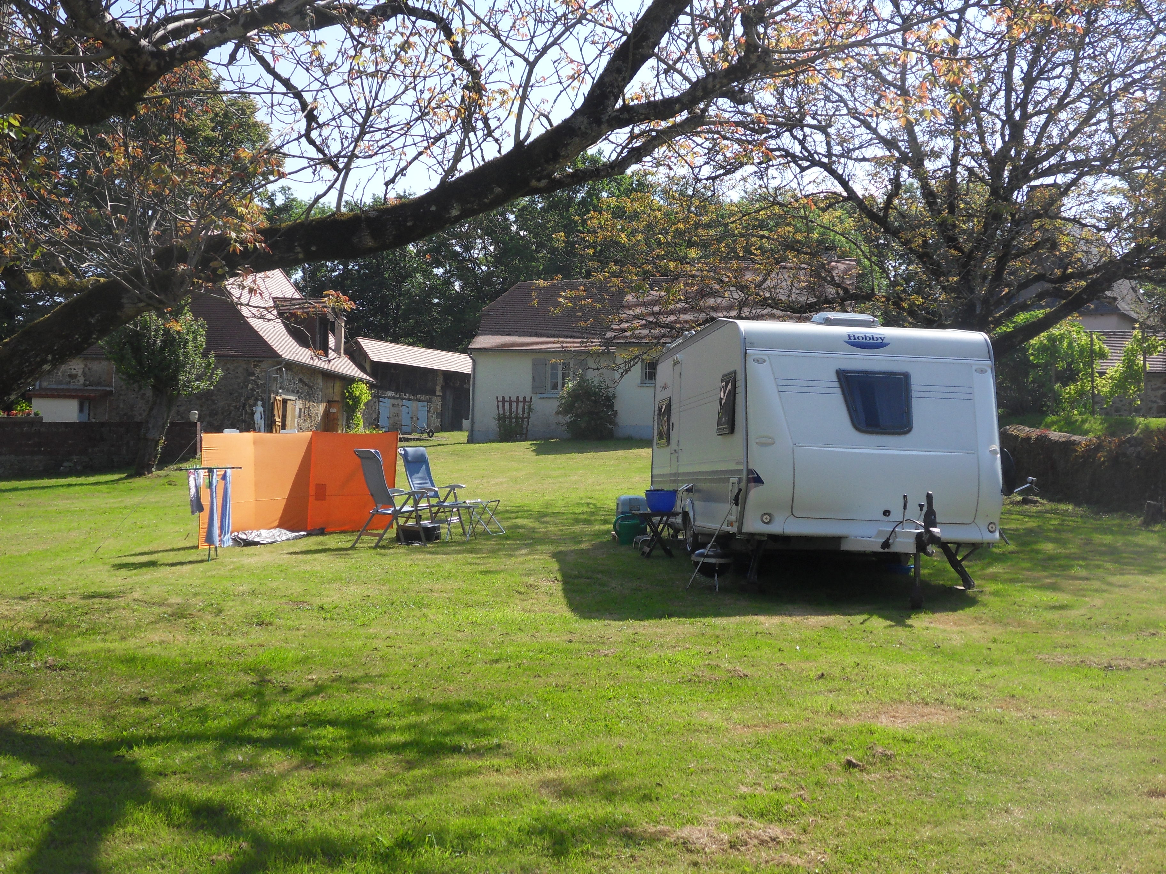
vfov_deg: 32.2
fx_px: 1516
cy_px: 437
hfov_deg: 42.1
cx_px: 583
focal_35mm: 45
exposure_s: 1/125
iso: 80
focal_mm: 7.9
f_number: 9.3
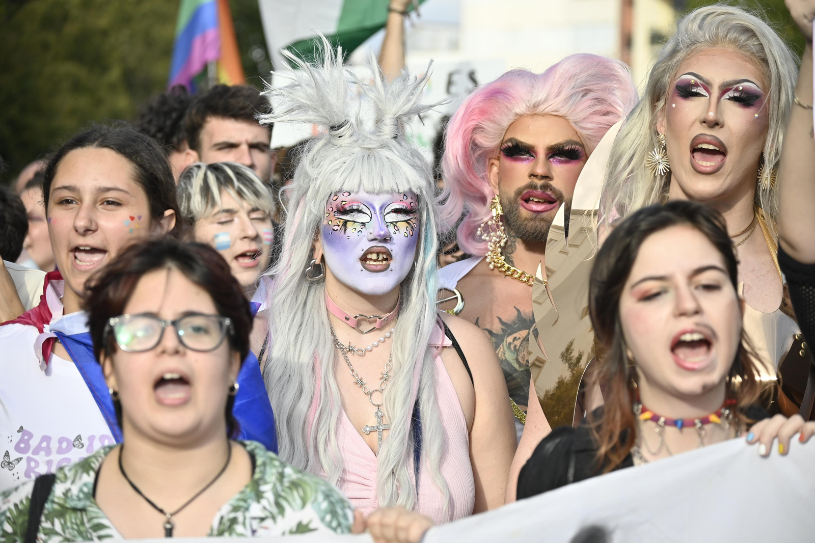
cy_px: 272
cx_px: 408
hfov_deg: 11.9
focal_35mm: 172
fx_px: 3904
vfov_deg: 8.0
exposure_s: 1/500
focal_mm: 115
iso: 160
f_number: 5.6
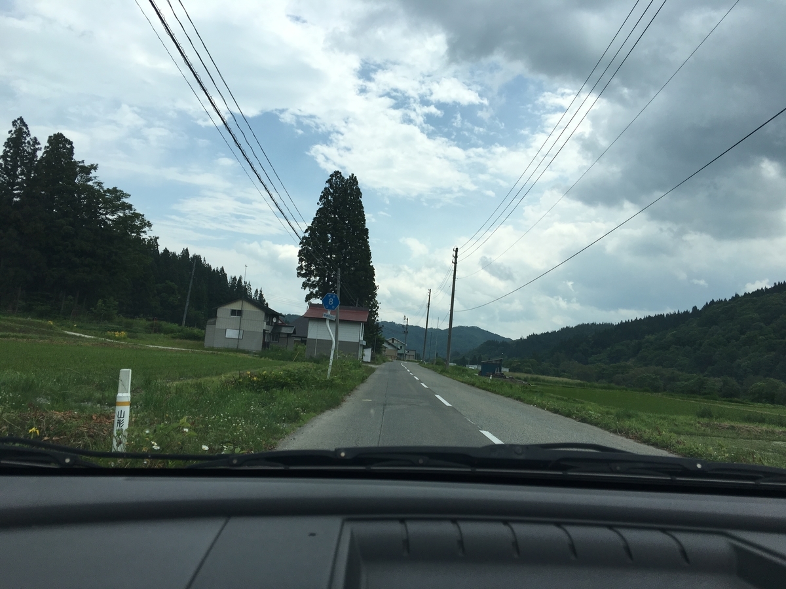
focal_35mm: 29
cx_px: 393
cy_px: 294
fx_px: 658
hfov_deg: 61.7
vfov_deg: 48.2
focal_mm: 4.15
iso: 25
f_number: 2.2
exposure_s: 1/2137
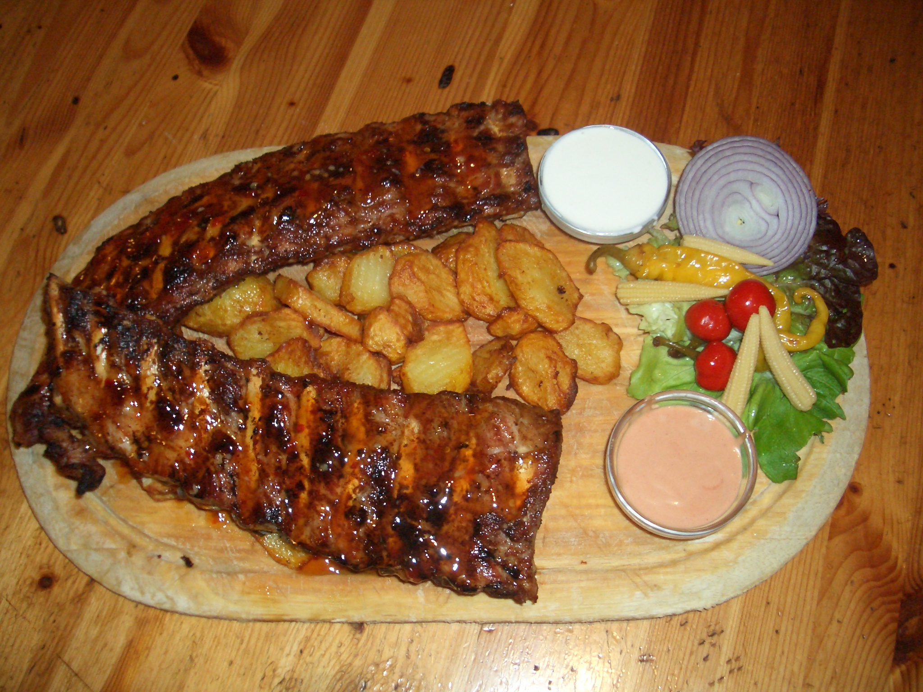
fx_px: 933
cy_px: 346
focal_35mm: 35
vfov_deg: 40.7
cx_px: 462
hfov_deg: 52.6
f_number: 2.6
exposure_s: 1/60
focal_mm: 5.8
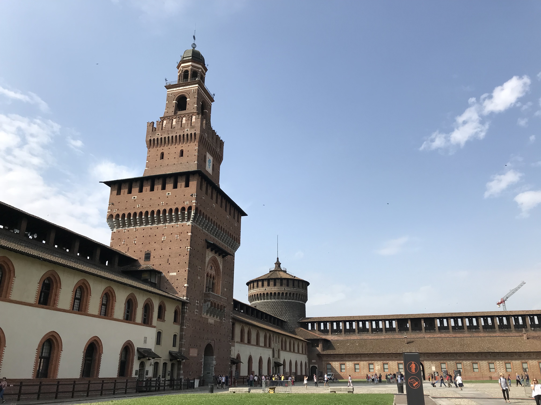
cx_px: 270
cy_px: 202
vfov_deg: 49.7
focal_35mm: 28
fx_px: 438
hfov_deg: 63.4
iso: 20
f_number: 1.8
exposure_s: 1/1953
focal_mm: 3.99
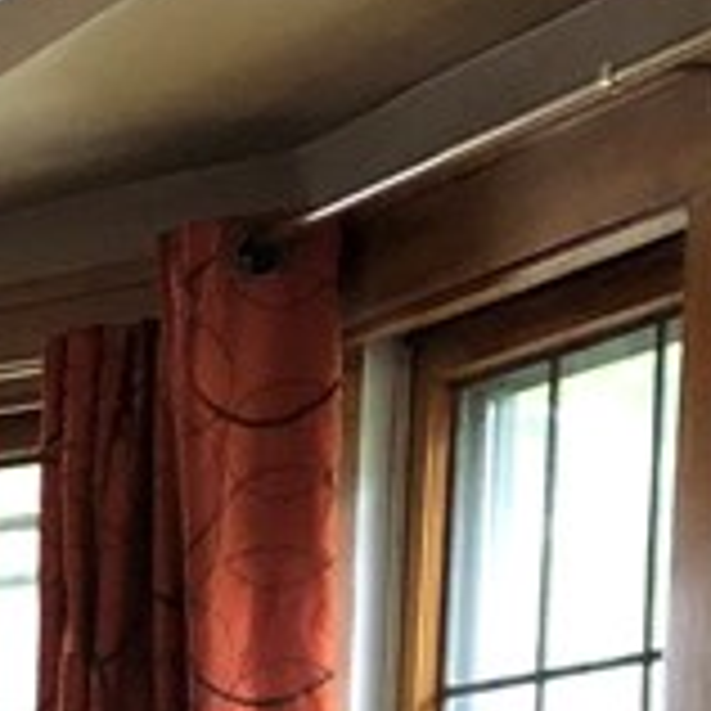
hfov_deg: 8.6
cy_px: 1228
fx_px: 3718
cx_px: -1588
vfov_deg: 10.4
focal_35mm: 160
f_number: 1.8
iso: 100
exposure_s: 1/15
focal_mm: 3.99
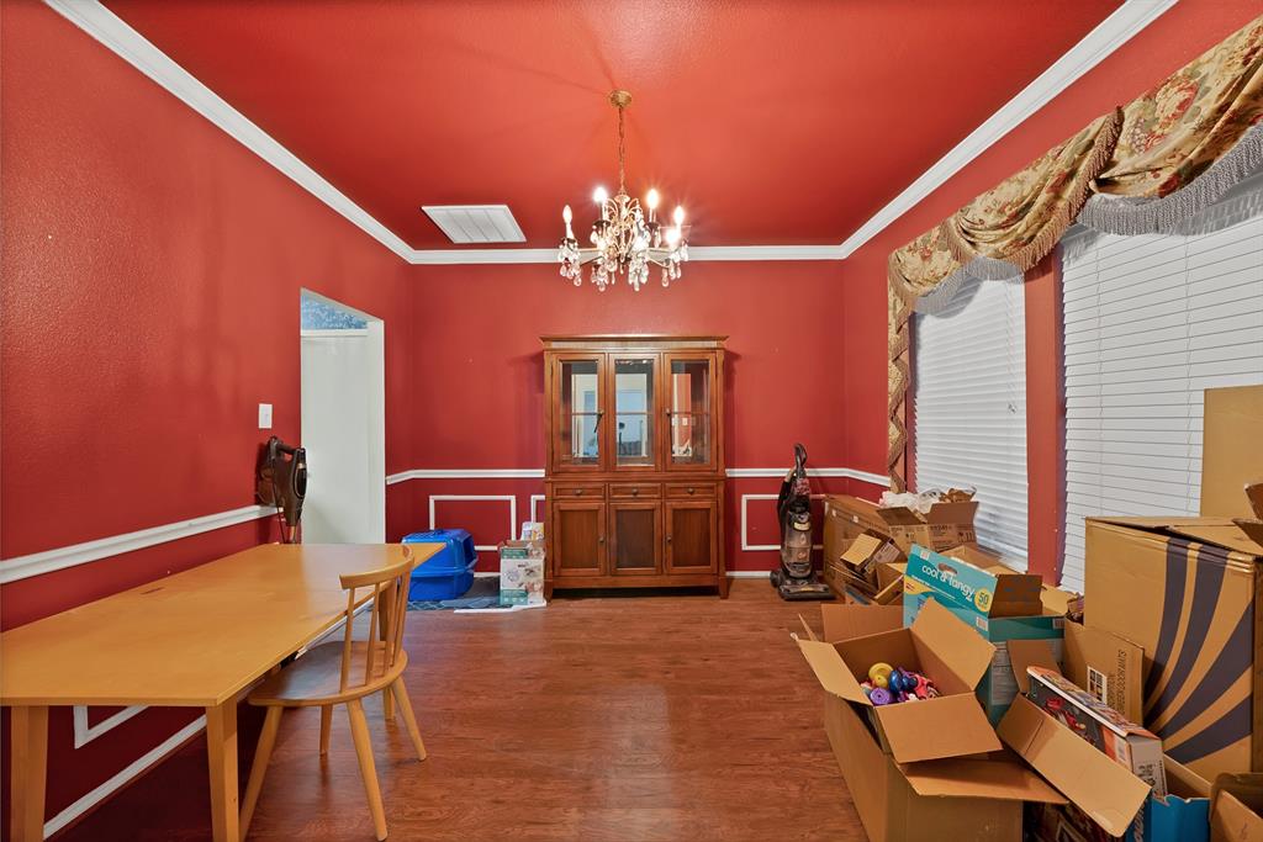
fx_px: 421
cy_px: 421
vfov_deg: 90.0
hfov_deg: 112.6
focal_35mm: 12
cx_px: 632
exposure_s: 2.5
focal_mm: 12
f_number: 9
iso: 640
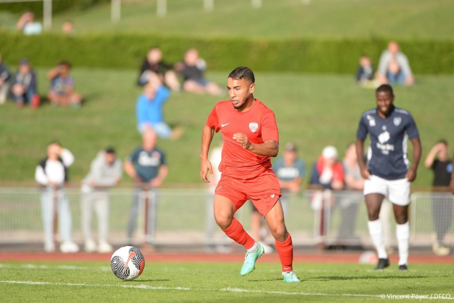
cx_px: 227
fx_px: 5045
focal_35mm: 400
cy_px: 152
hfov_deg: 5.2
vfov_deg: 3.4
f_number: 4
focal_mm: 400
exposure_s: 1/2000
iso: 640
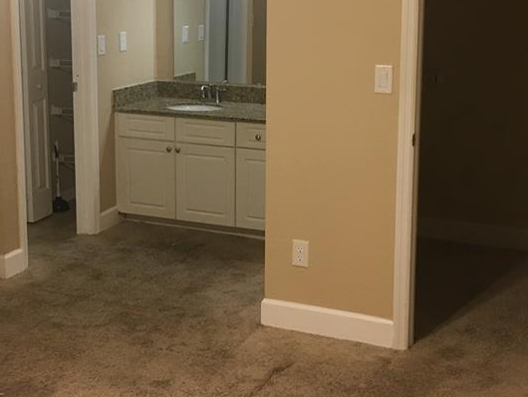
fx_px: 855
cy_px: 108
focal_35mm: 56
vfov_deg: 25.9
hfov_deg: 34.3
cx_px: 254
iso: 100
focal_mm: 4.15
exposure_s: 1/30
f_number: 2.2
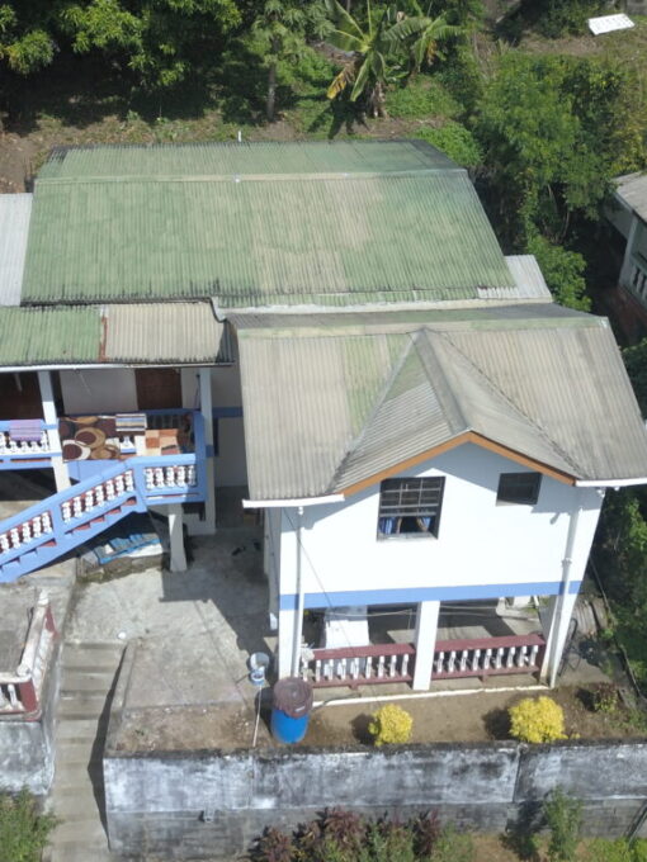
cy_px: 431
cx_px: 324
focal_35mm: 26
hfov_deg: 53.1
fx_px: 648
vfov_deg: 67.3
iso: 100
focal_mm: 4.73
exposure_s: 1/2000
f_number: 2.2
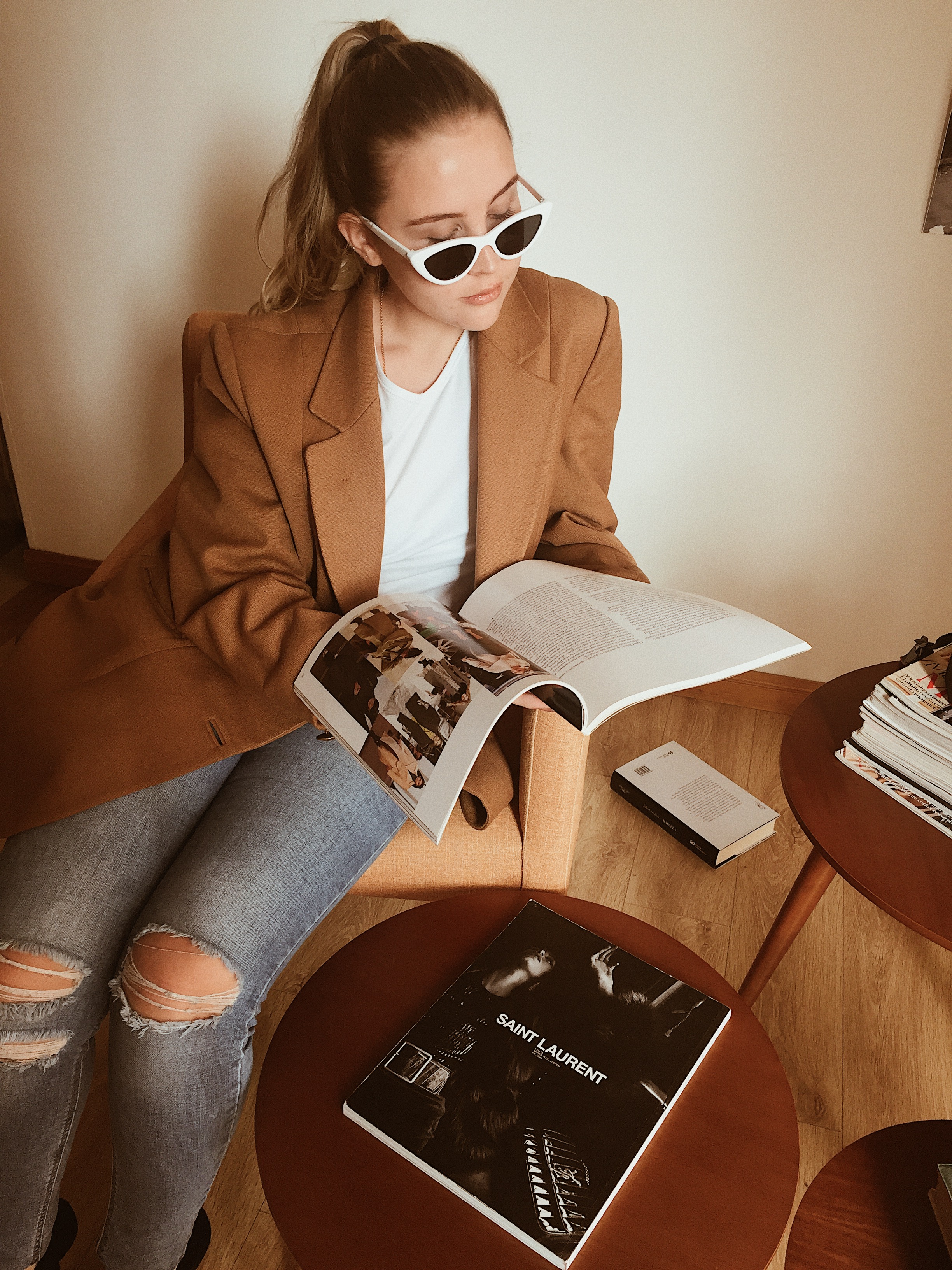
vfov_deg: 61.7
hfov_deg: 48.2
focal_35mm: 29
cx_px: 476
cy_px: 635
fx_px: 1063
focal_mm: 4.15
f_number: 2.2
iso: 80
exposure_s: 1/30
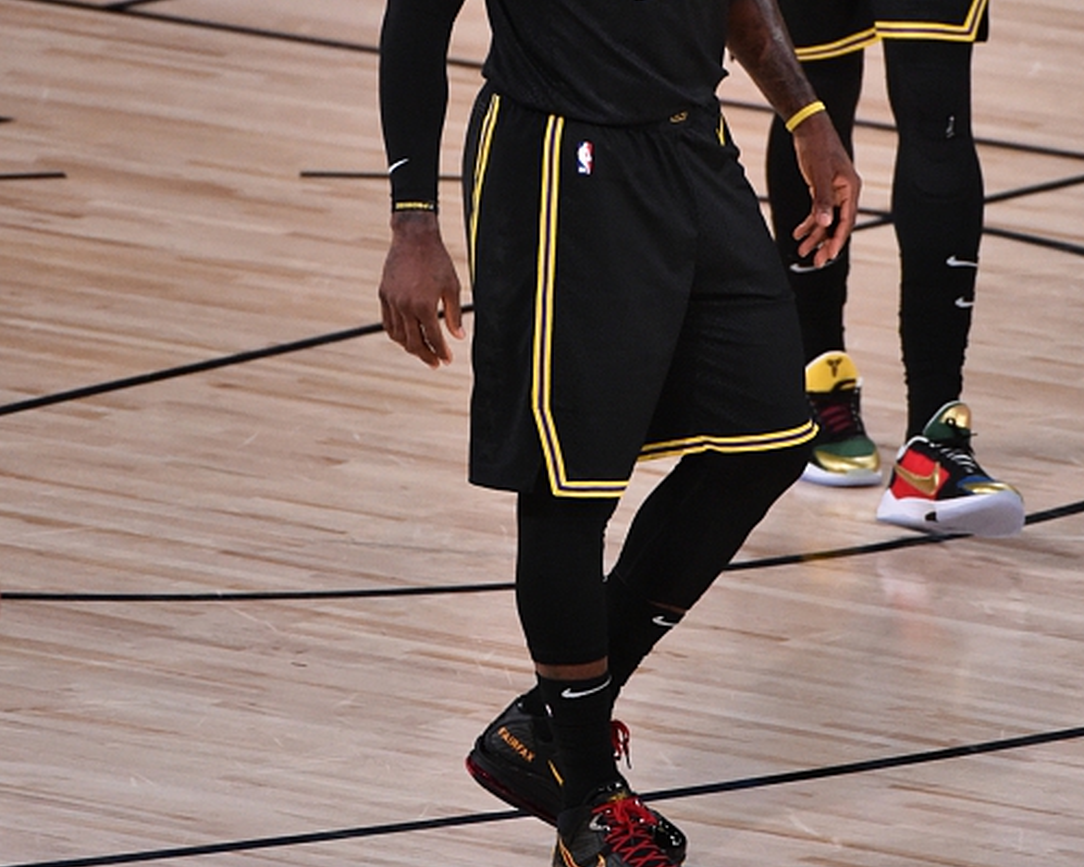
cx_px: 644
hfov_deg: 2.5
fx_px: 24758
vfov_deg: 2.0
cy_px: 76
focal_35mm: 772
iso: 5000
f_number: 4
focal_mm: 400
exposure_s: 1/1600
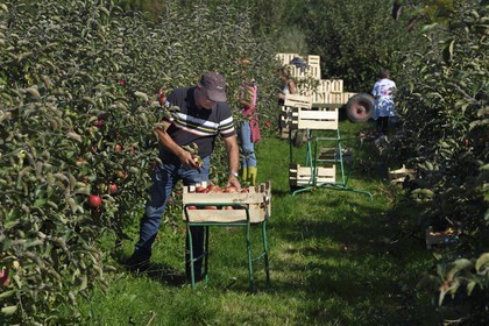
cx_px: 244
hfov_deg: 10.3
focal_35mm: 200
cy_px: 163
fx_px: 2716
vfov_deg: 6.9
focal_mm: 200
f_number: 13
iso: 200
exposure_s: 1/250
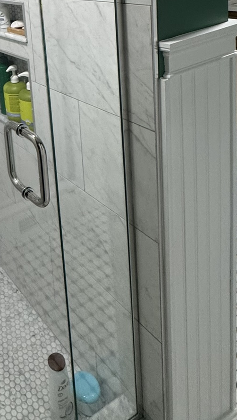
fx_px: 391
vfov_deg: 49.0
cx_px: -70
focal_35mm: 35
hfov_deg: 28.0
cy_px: 24
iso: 200
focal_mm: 2.22
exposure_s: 1/120
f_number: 2.2
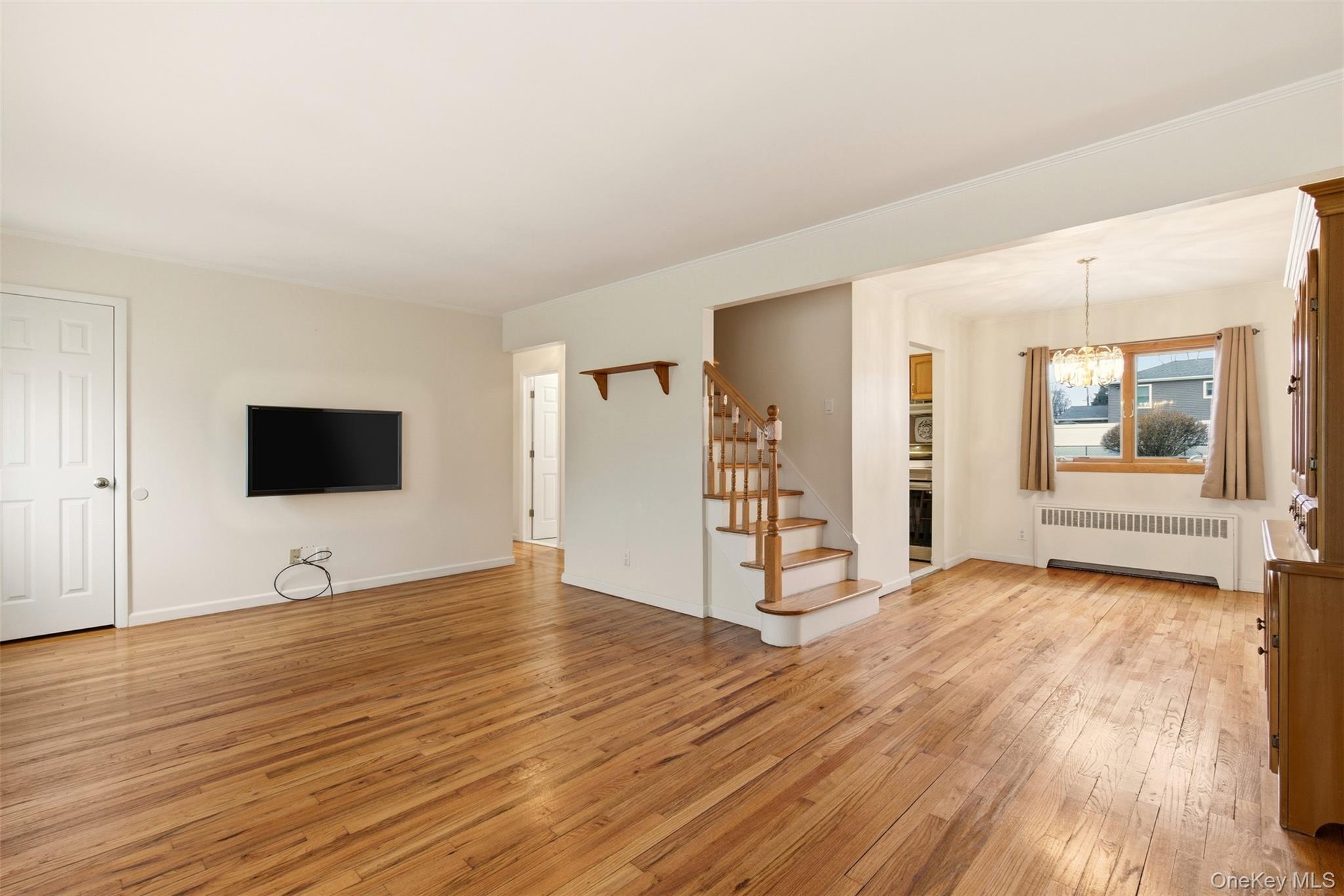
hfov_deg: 96.7
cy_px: 448
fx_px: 597
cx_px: 672
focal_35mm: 16
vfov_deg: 73.7
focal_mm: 16
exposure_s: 1/10
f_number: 9
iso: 250
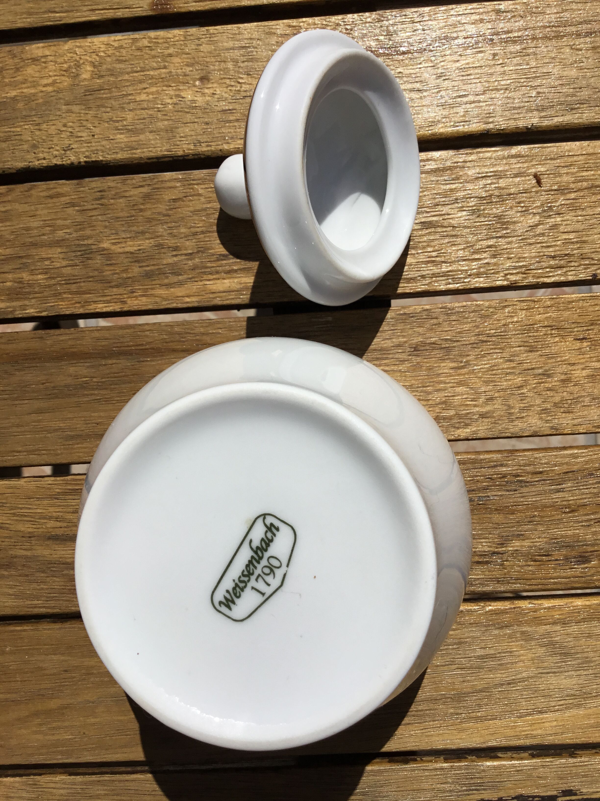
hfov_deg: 45.4
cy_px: 400
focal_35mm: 31
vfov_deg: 58.4
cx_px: 300
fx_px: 716
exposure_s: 1/4292
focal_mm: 3.3
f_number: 2.4
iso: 25
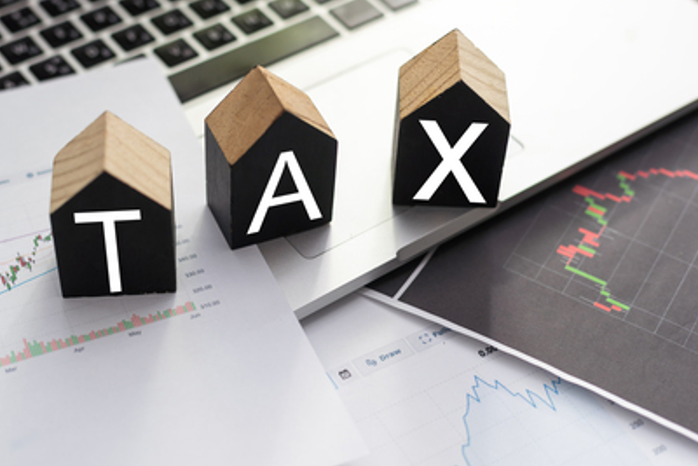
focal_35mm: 60
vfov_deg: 22.6
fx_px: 1164
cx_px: 295
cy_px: 246
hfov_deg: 33.3
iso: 100
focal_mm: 50
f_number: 3.2
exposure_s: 1/80
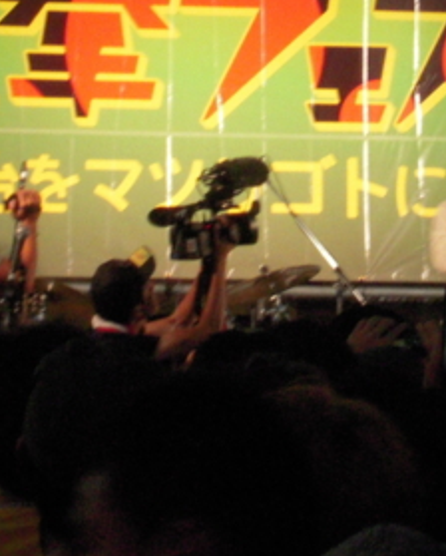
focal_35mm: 313
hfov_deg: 4.9
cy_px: -32
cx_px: 410
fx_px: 5153
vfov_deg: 6.1
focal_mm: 20
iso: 640
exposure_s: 1/25
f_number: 5.8
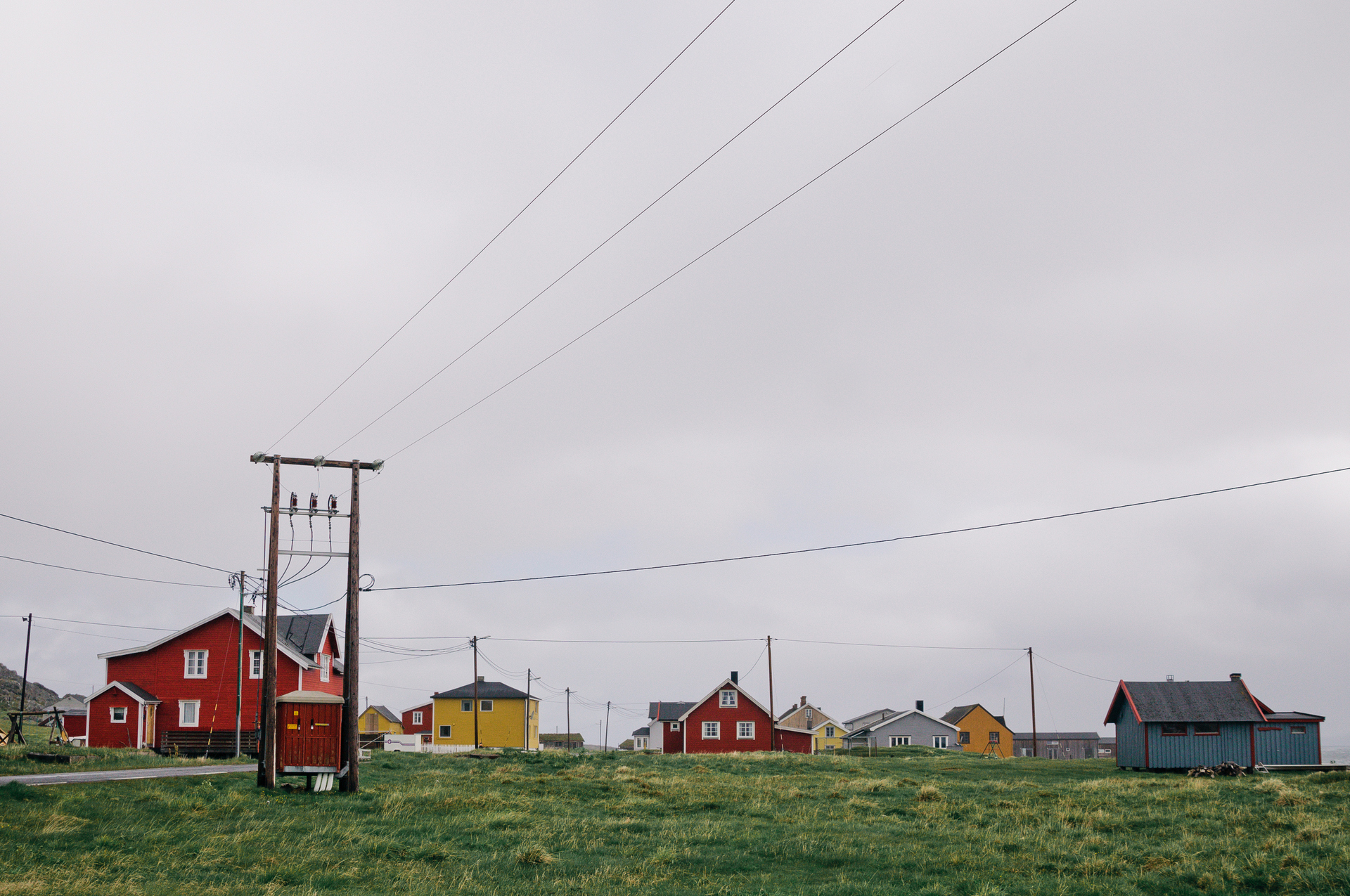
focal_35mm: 42
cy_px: 448
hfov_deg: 46.5
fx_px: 1573
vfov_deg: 31.8
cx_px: 675
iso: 200
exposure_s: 1/1250
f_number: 5.6
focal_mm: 28
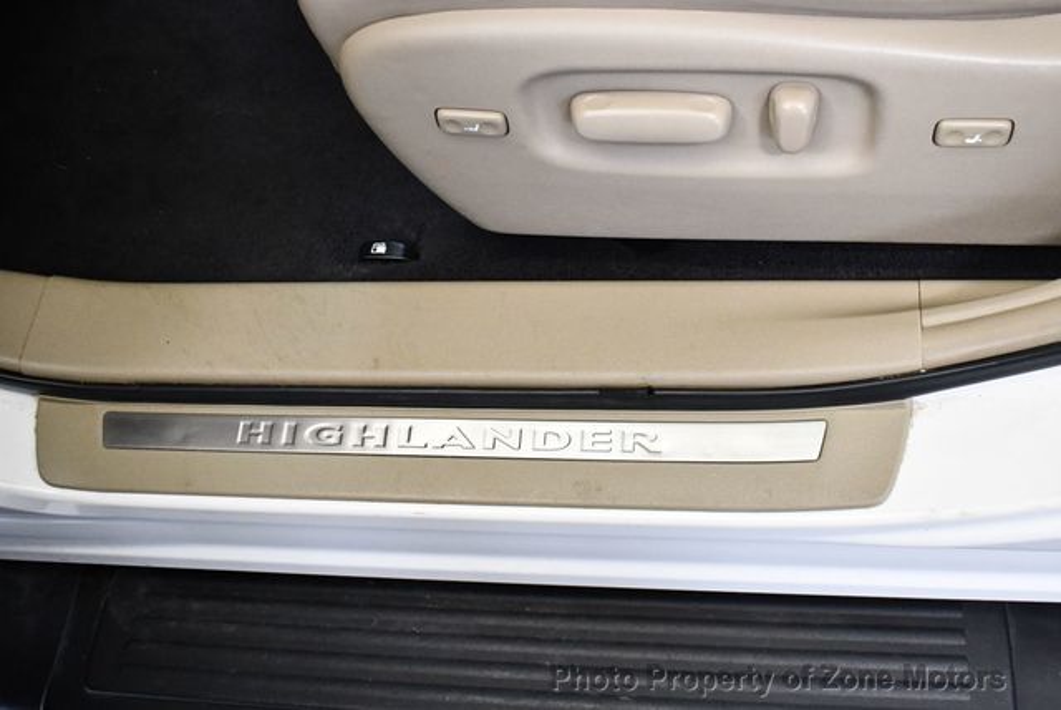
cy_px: 355
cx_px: 530
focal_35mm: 42
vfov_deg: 32.0
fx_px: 1239
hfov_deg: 46.4
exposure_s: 1/100
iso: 3200
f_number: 3.8
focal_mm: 21
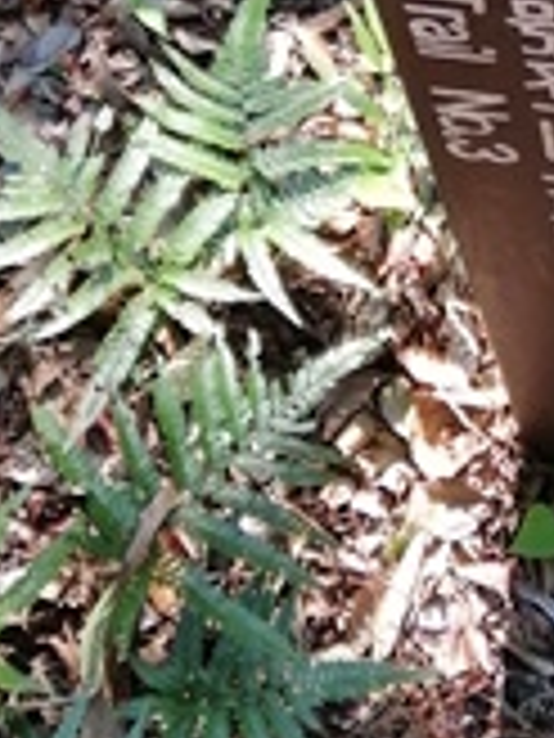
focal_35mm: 95
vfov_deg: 19.1
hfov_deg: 15.2
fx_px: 2027
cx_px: 586
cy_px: -230
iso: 64
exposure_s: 1/60
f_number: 2.2
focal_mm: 3.81
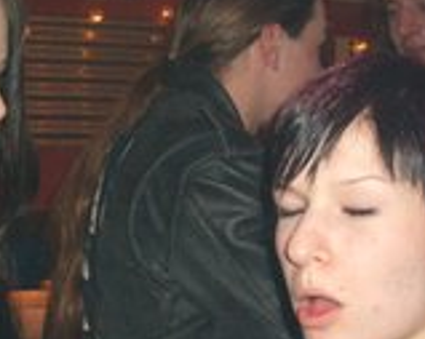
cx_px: 166
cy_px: 246
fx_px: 943
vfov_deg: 20.3
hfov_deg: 25.3
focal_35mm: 75
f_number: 2.6
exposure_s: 1/60
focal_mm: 5.8
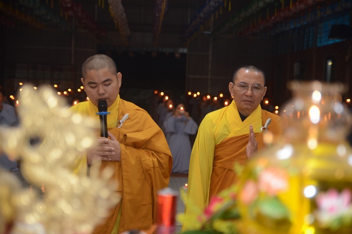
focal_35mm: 75
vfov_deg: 18.1
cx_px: 176
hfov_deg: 27.0
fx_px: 732
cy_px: 117
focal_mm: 50
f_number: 2.8
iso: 800
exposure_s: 1/60
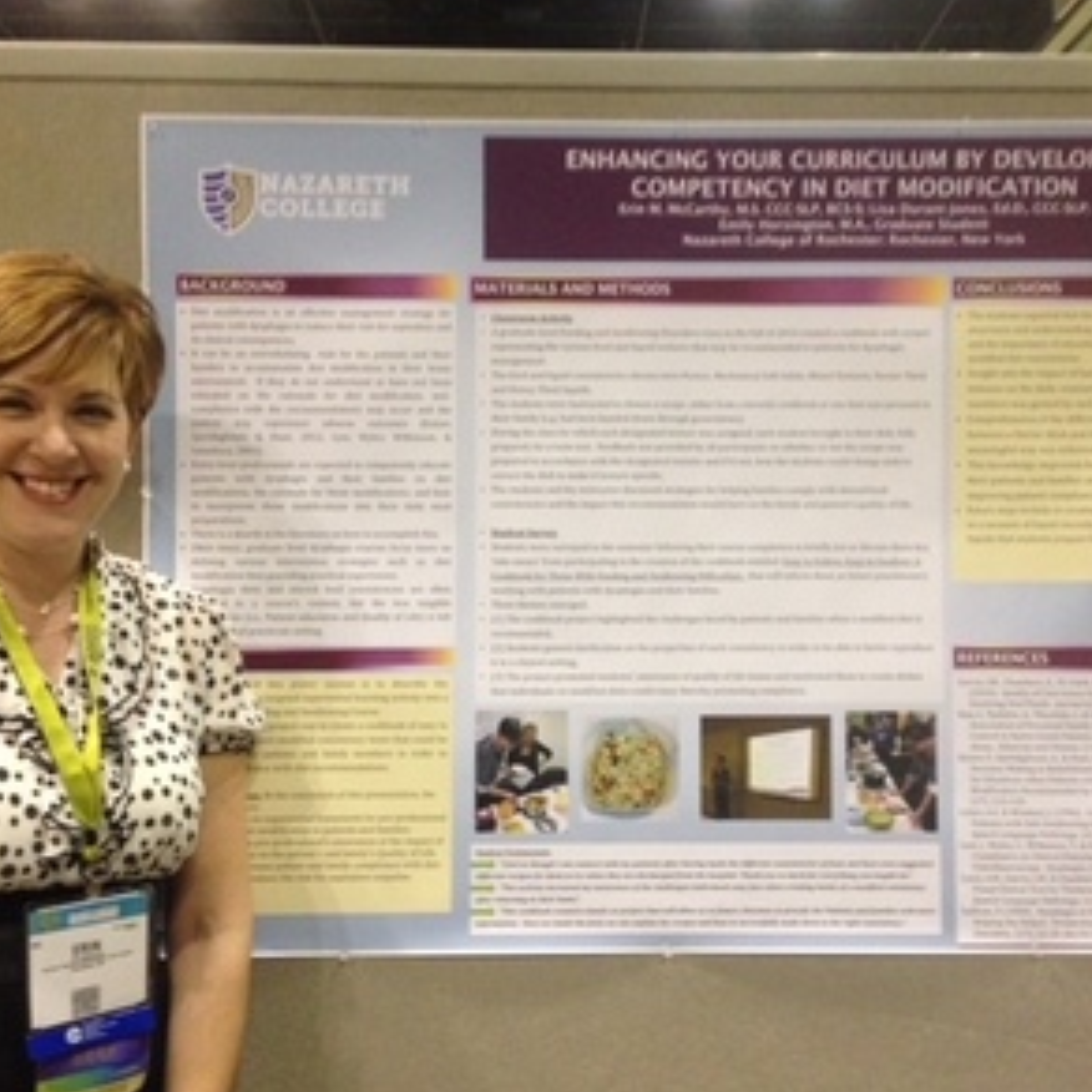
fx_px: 1428
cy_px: 553
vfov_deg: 41.9
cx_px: 583
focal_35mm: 40
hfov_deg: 41.8
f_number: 2.4
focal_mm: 4.12
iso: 320
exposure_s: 1/20
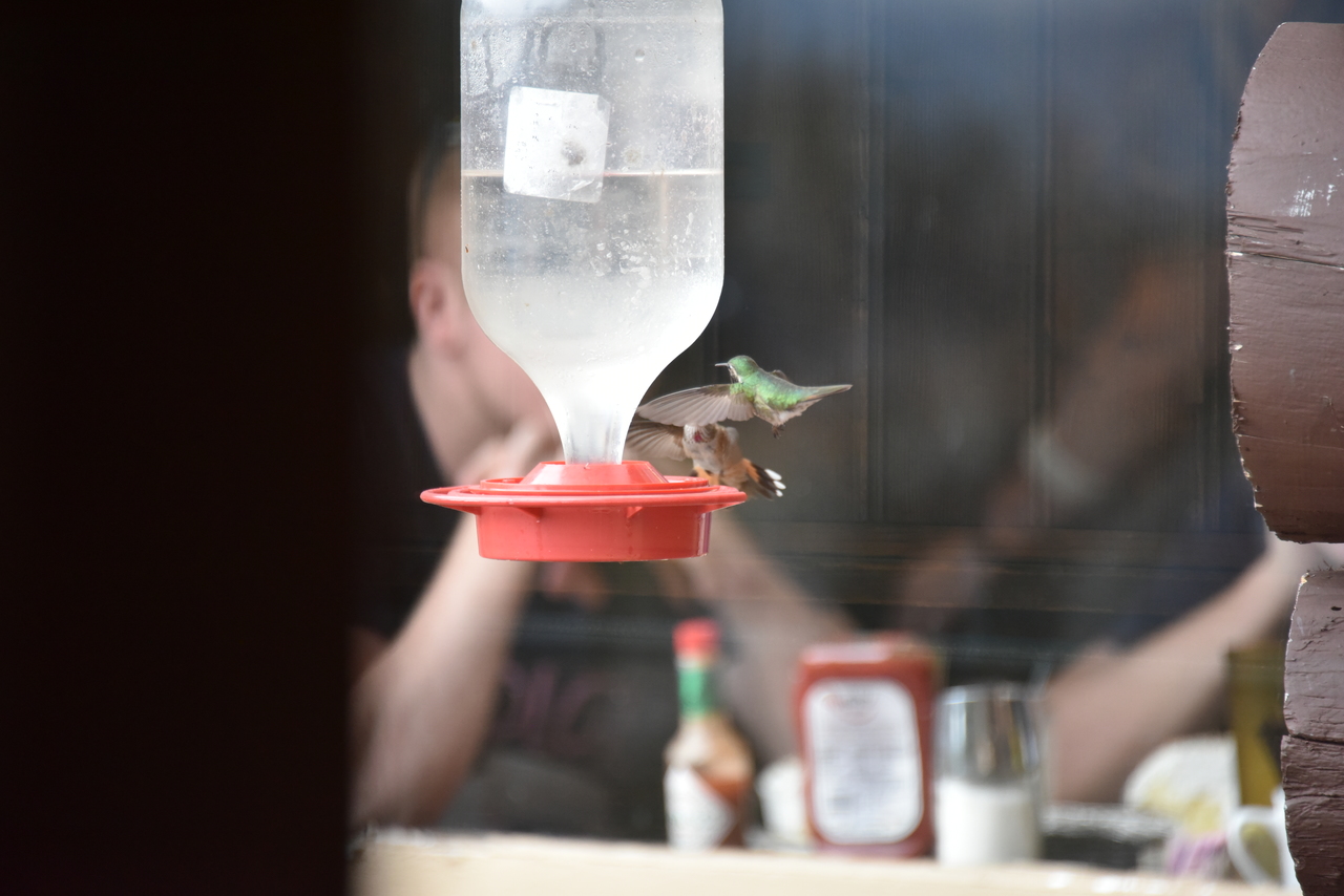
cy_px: 448
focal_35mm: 300
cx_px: 672
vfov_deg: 4.6
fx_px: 11202
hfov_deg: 6.9
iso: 2500
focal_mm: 300
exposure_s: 1/640
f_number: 5.6
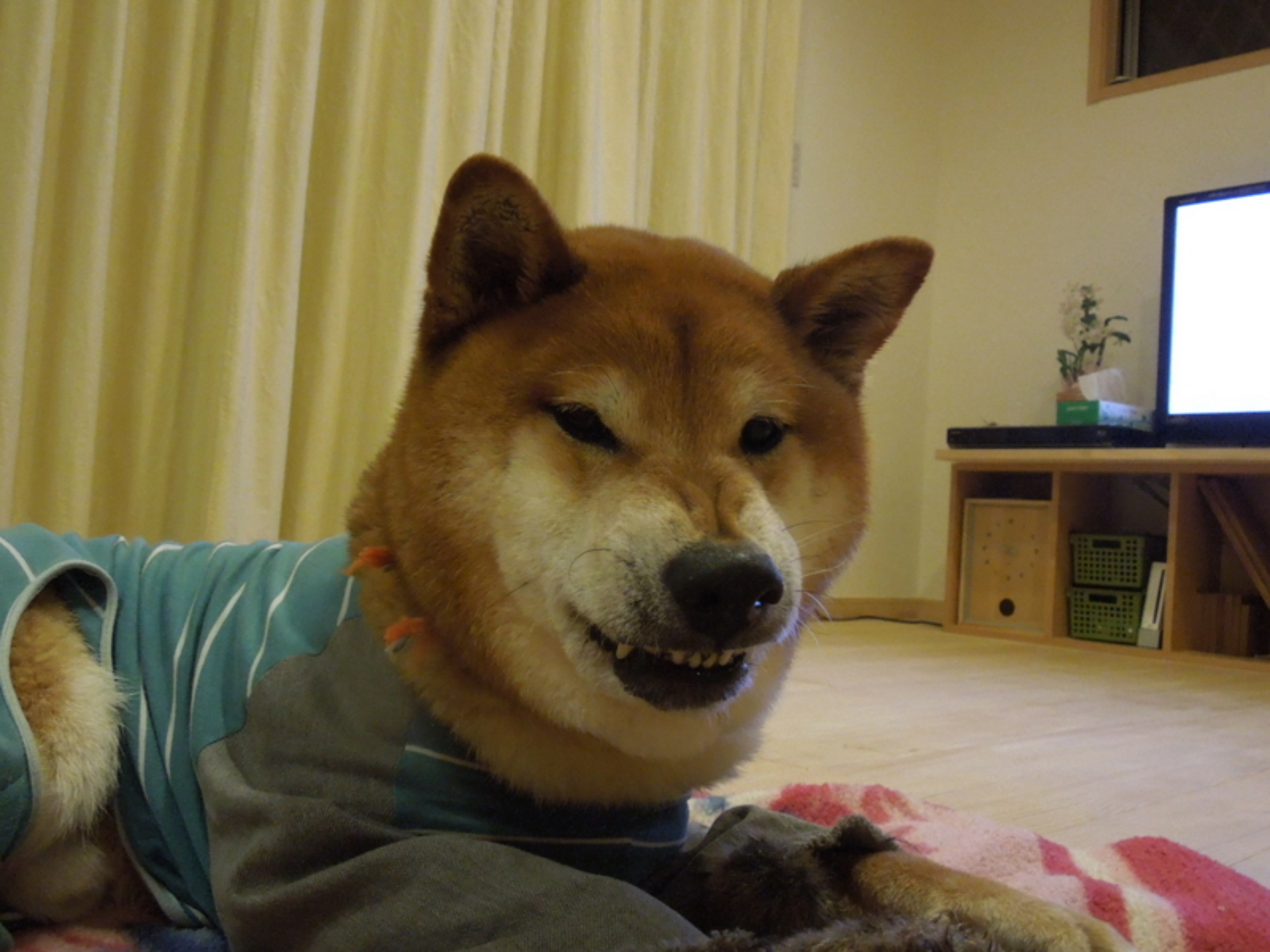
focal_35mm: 31
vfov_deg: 45.4
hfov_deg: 58.4
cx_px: 635
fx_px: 1137
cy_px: 476
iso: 1100
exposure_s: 1/30
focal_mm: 5.6
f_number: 3.6
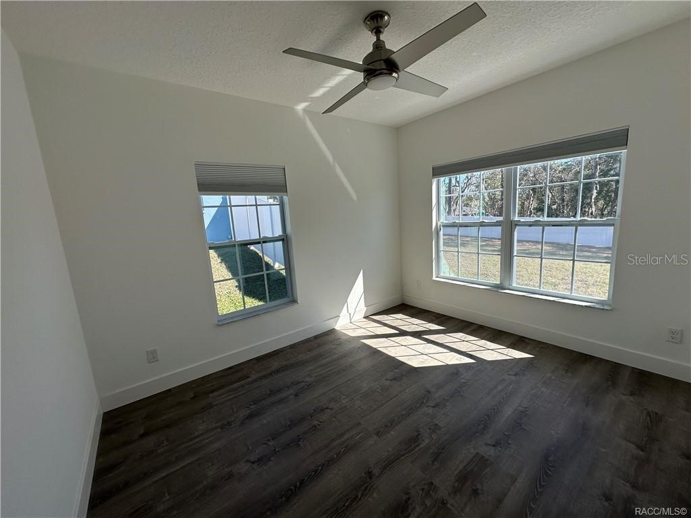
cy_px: 259
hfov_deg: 102.1
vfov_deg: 85.7
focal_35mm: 14
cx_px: 346
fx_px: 279
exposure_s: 1/403
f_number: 2.2
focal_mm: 2.22
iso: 40
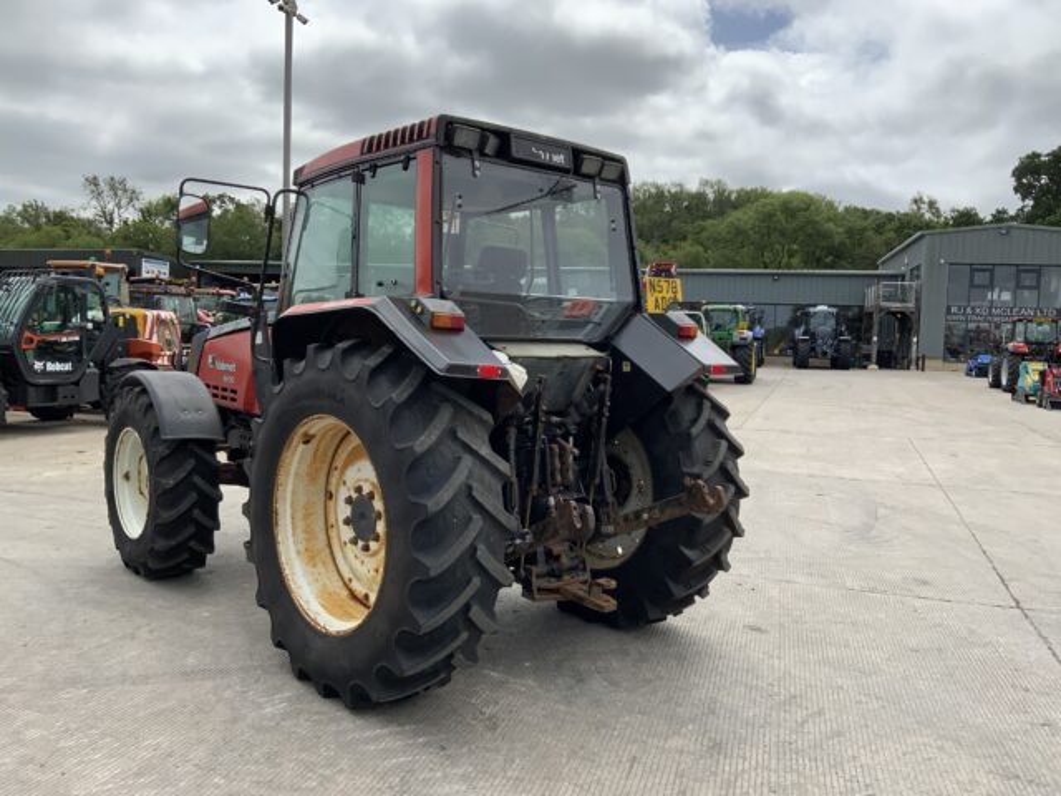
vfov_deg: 48.2
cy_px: 398
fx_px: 889
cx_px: 530
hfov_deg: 61.7
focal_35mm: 29
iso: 16
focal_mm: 3
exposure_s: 1/2227
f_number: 1.8
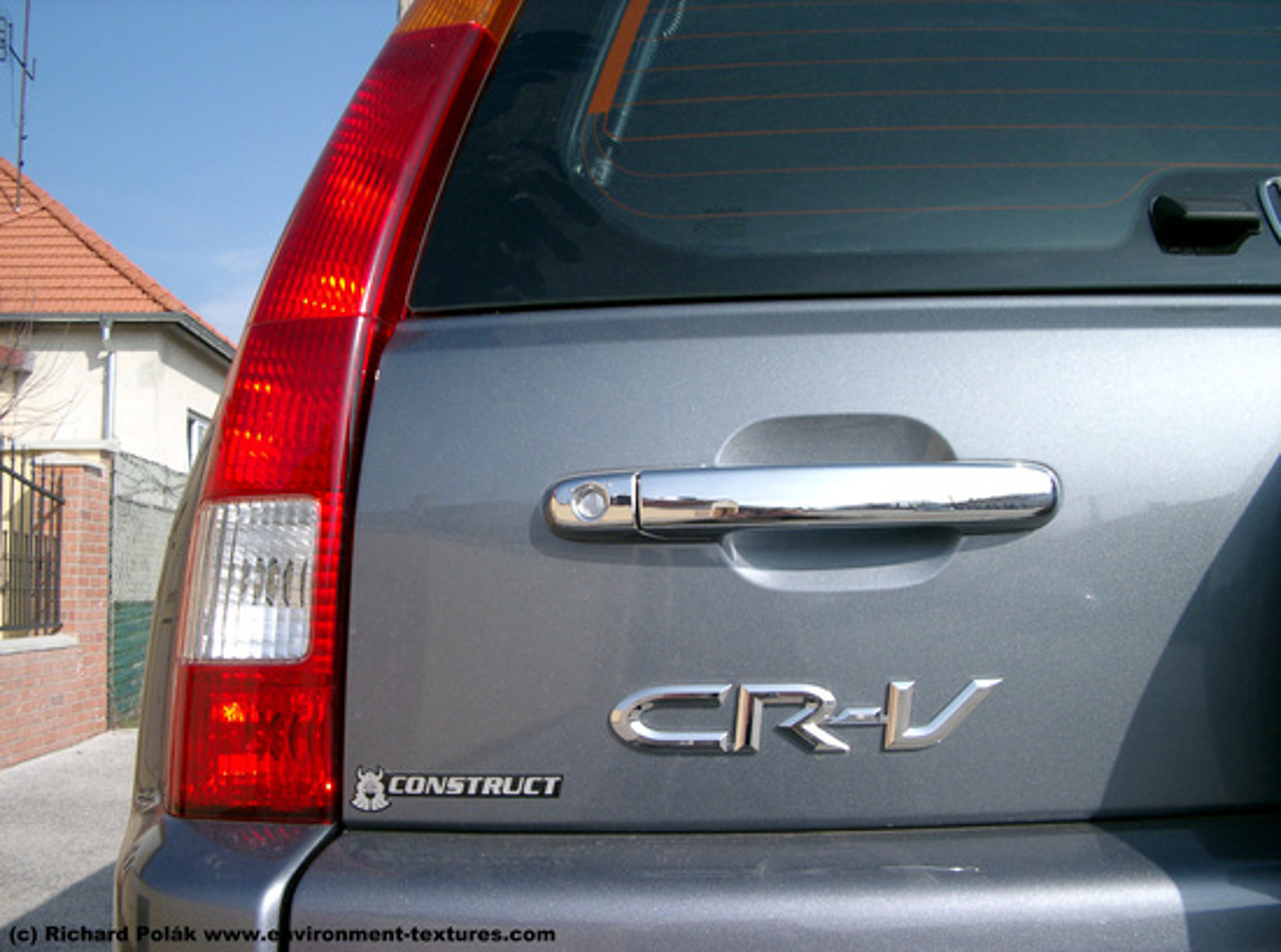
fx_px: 1365
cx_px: 640
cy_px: 476
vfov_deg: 38.5
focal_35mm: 37
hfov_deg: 50.3
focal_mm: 7.6
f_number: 5
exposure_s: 1/800
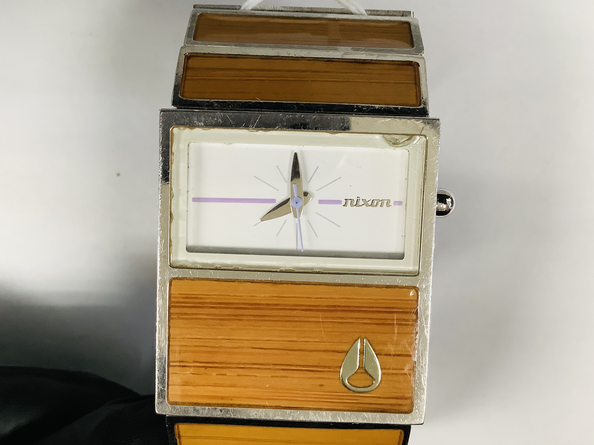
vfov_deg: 45.4
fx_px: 532
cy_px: 222
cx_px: 297
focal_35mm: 31
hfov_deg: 58.4
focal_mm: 3.3
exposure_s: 1/60
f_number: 2.4
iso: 250
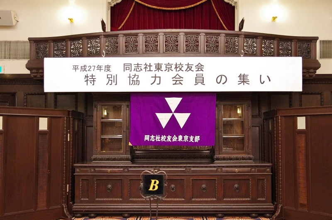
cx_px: 166
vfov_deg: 31.7
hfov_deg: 46.5
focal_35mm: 42
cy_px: 110
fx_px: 386
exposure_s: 1/50
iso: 3200
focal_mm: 28
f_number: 4
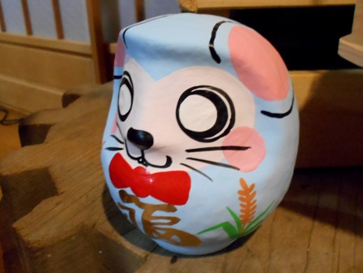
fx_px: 273
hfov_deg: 67.3
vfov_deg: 53.1
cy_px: 136
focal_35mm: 26
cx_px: 182
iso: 800
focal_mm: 4.6
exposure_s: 1/15
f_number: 3.2
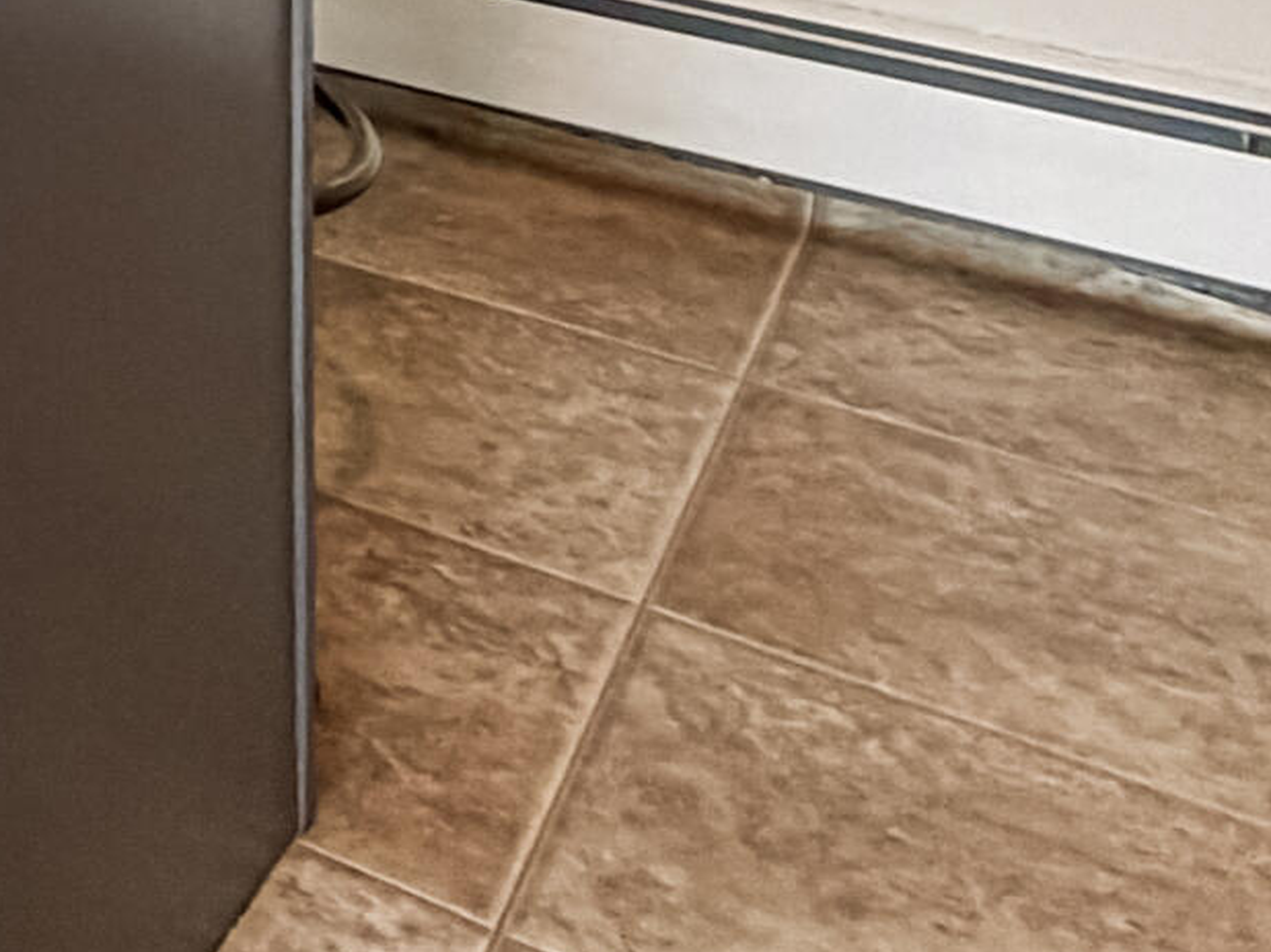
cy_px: -1034
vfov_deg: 16.0
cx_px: -1236
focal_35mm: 68
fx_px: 2496
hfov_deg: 18.8
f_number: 2.2
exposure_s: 1/60
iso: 200
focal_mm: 2.22
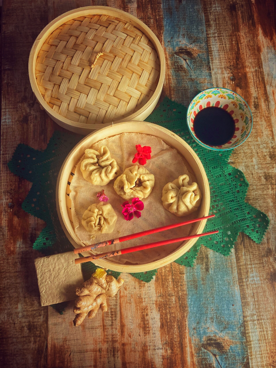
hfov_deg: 49.7
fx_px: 298
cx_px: 138
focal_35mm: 28
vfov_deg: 63.4
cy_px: 184
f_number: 1.8
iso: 80
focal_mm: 3.99
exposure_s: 1/50
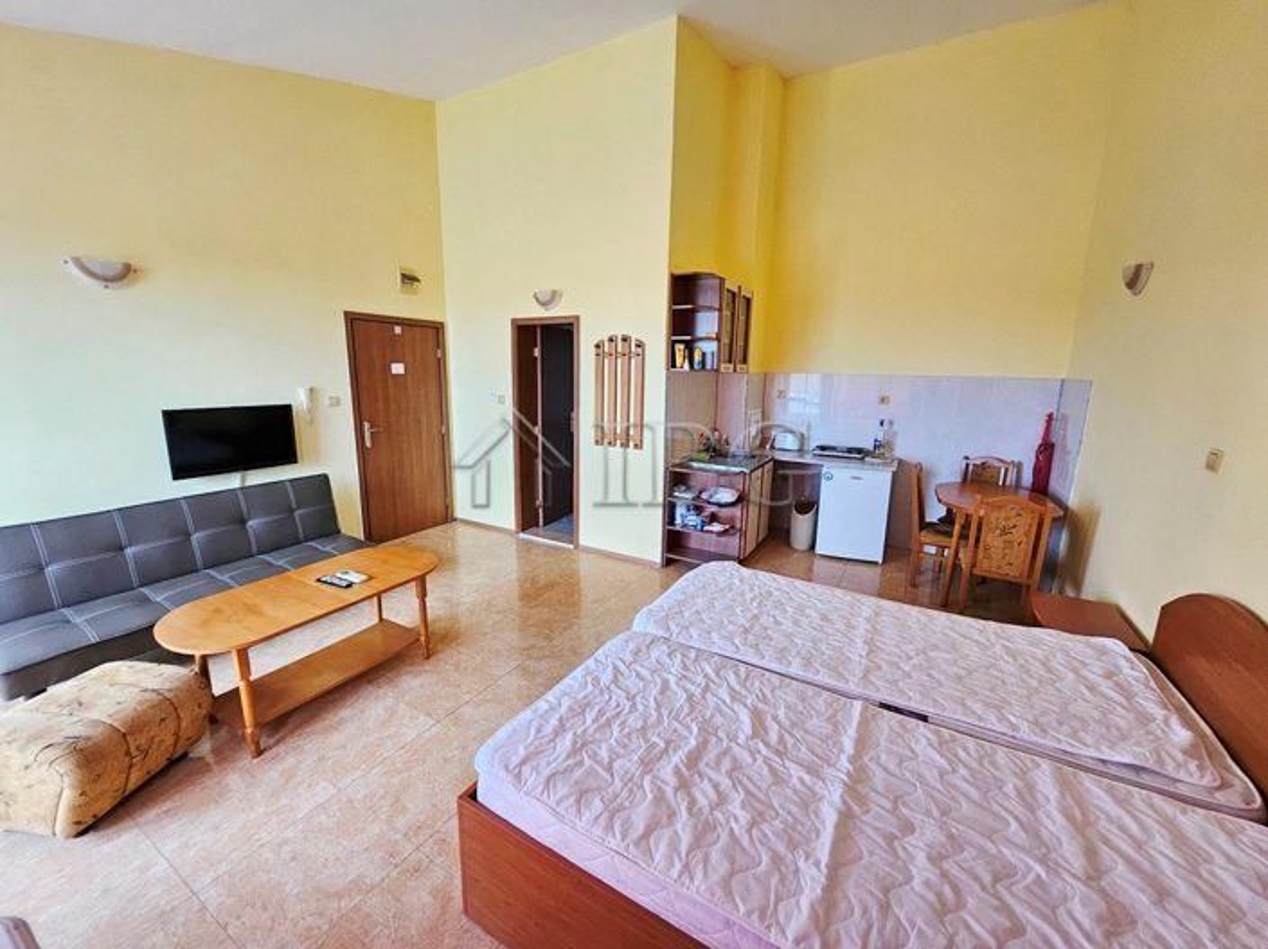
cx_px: 634
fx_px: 476
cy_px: 474
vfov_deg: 89.9
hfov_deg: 106.2
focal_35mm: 13
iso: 80
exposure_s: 1/50
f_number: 2.2
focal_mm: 1.7
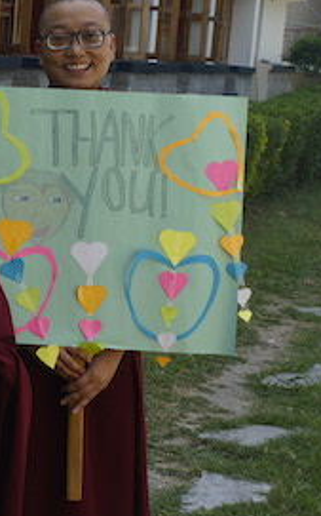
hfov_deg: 8.9
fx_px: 1992
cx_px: -188
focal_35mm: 142
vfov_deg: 14.7
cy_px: 214
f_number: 6.3
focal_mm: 45
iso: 100
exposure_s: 1/160
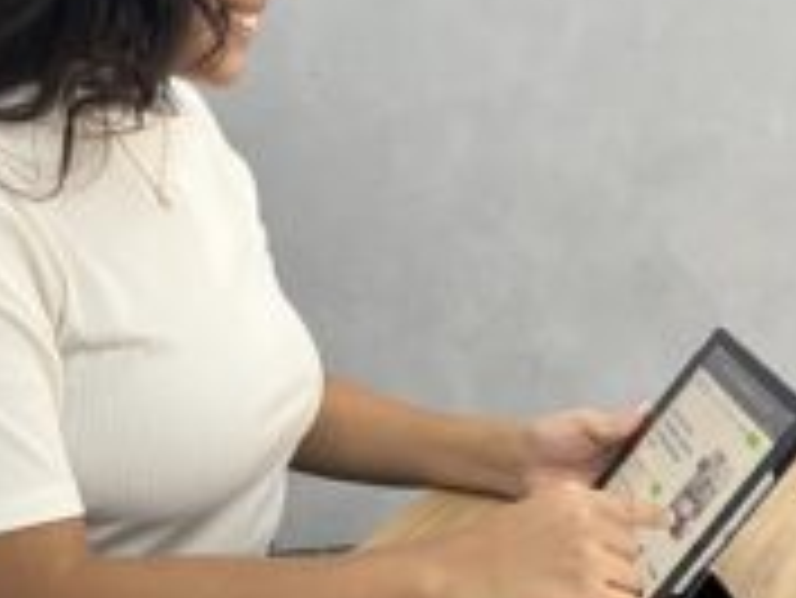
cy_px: 326
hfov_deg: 29.1
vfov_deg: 22.3
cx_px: 234
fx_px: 1519
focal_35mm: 66
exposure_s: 1/60
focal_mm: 5.1
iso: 200
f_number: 1.6
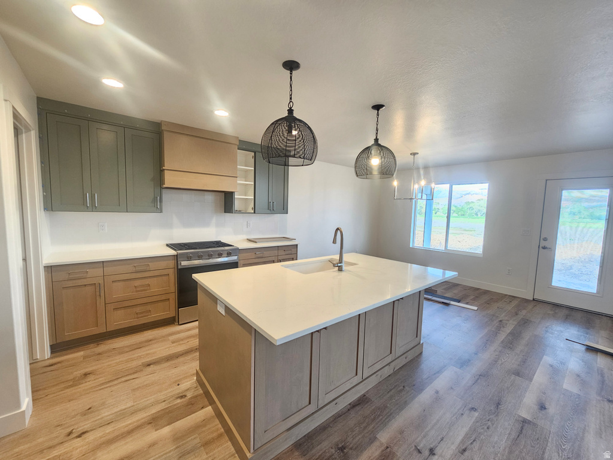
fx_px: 230
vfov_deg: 89.9
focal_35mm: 13
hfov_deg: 106.2
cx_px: 306
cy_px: 230
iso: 160
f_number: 2.2
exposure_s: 1/60
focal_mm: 2.2
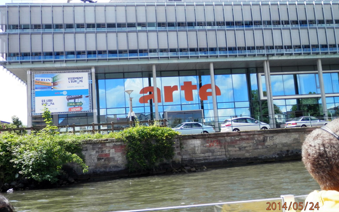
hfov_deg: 54.0
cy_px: 103
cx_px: 166
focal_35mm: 36
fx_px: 333
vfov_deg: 35.3
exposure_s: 1/400
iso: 80
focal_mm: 6
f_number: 3.4
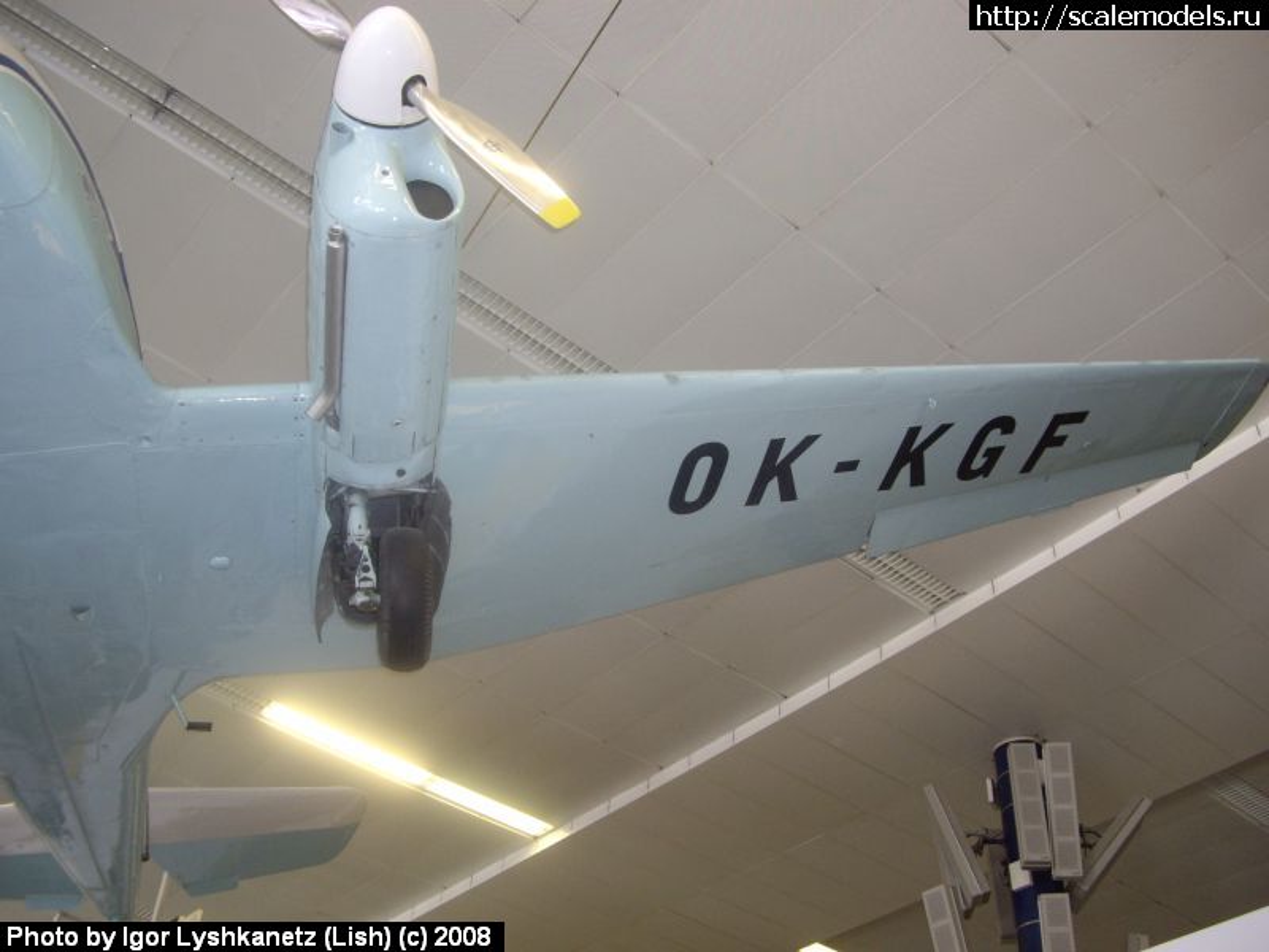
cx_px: 634
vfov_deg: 37.7
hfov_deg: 49.0
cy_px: 476
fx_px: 1393
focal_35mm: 38
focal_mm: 7.9
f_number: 2.8
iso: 200
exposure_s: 1/40
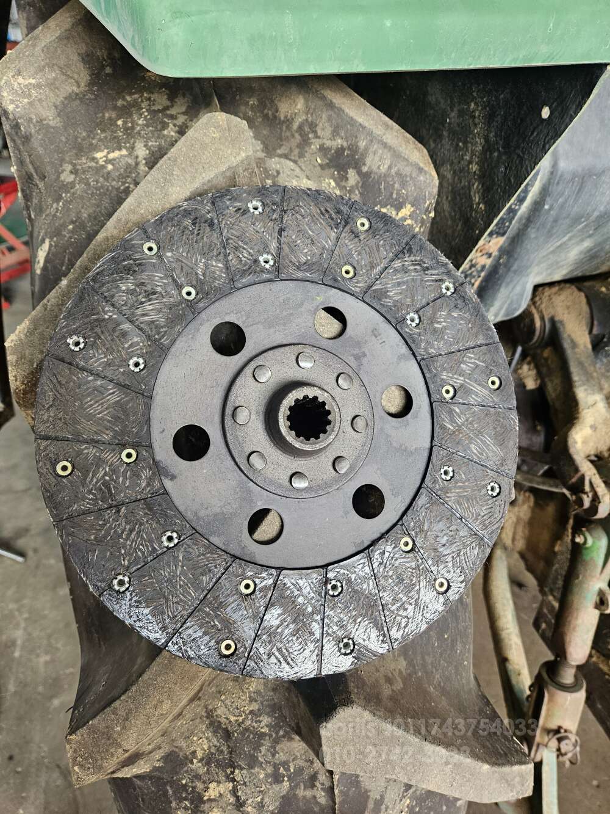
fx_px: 540
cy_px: 407
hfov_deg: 58.9
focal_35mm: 23
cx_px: 305
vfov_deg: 73.9
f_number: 1.8
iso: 200
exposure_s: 1/180
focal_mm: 5.4
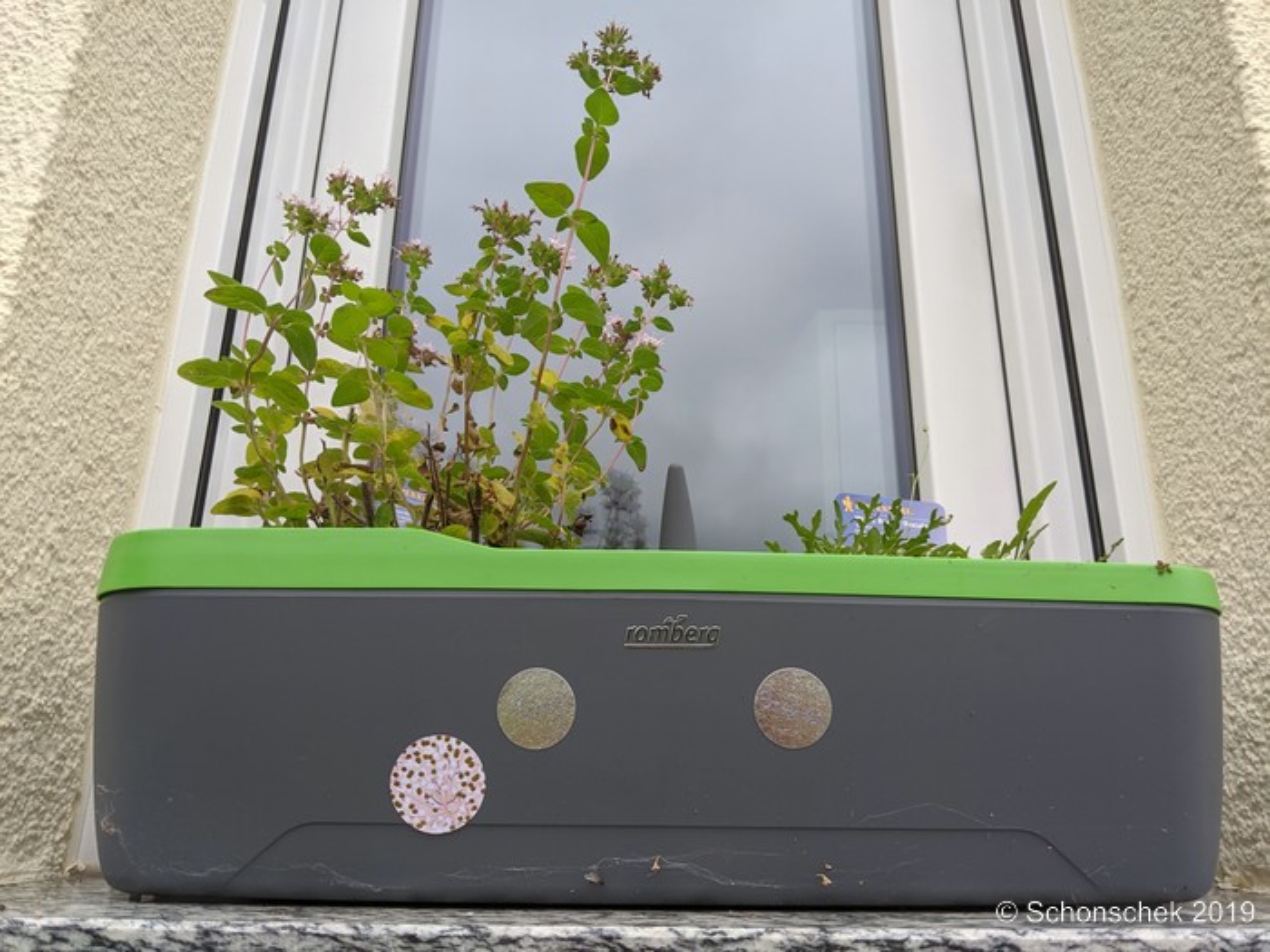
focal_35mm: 27
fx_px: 991
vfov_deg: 51.4
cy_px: 476
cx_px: 635
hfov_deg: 65.3
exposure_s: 1/809
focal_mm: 4.44
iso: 69
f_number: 1.8
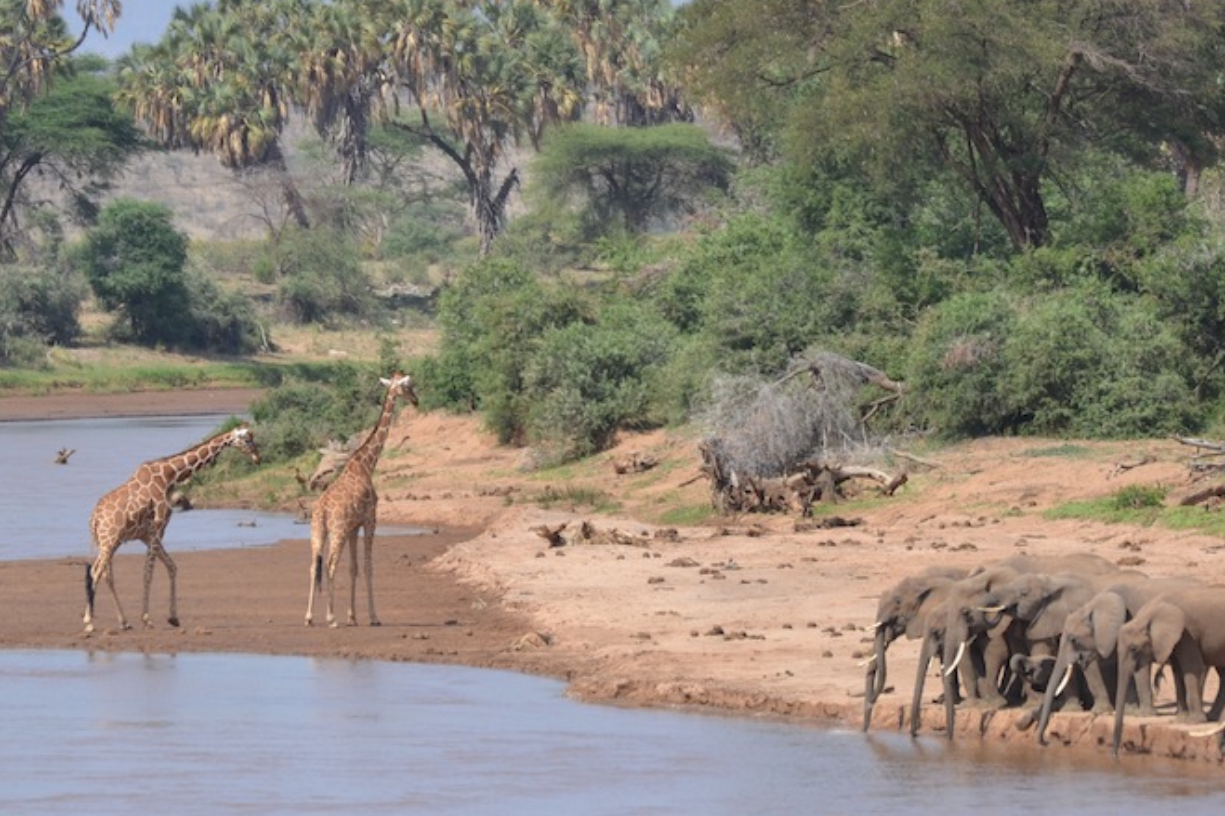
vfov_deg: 2.7
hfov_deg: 4.0
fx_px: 17348
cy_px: 261
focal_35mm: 510
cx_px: 409
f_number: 5
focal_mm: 175
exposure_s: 1/400
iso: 100
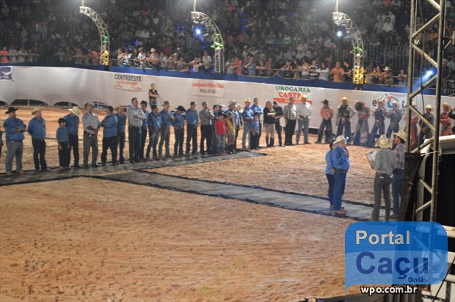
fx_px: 1042
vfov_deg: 16.5
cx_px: 228
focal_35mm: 82
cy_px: 151
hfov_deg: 24.6
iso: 1800
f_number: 5.6
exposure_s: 1/15
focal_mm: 55
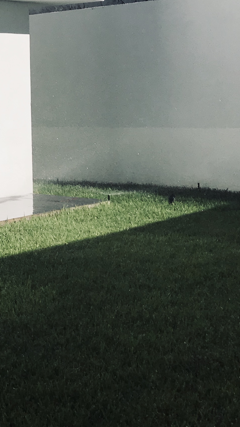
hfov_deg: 14.9
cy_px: 134
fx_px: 814
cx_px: -174
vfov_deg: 29.1
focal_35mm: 72
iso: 20
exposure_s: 1/6410
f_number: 1.8
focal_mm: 3.99
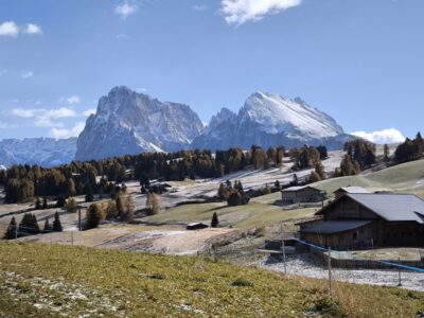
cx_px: 212
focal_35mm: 67
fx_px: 821
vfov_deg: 21.9
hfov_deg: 29.0
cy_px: 159
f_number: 1.9
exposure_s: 1/4078
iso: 50
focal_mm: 6.92
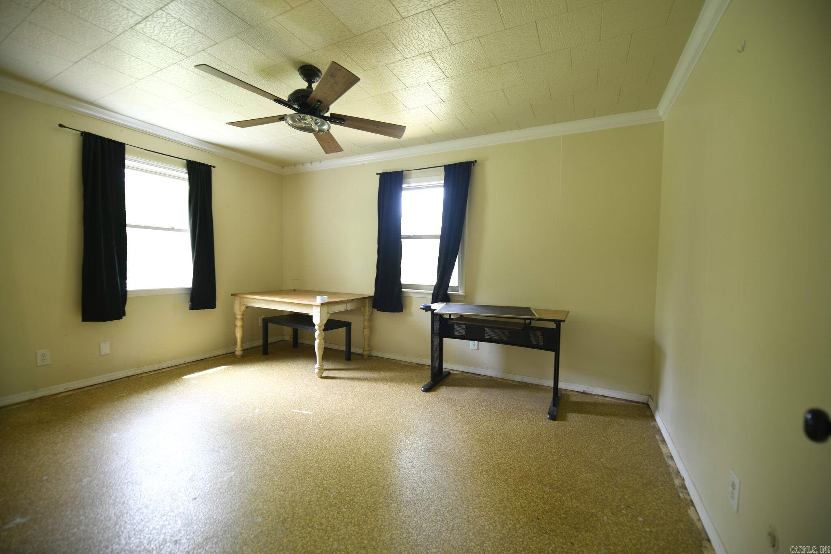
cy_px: 277
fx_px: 323
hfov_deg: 104.3
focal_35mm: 14
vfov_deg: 81.2
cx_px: 416
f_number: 2.8
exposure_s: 1/15
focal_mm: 14
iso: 125
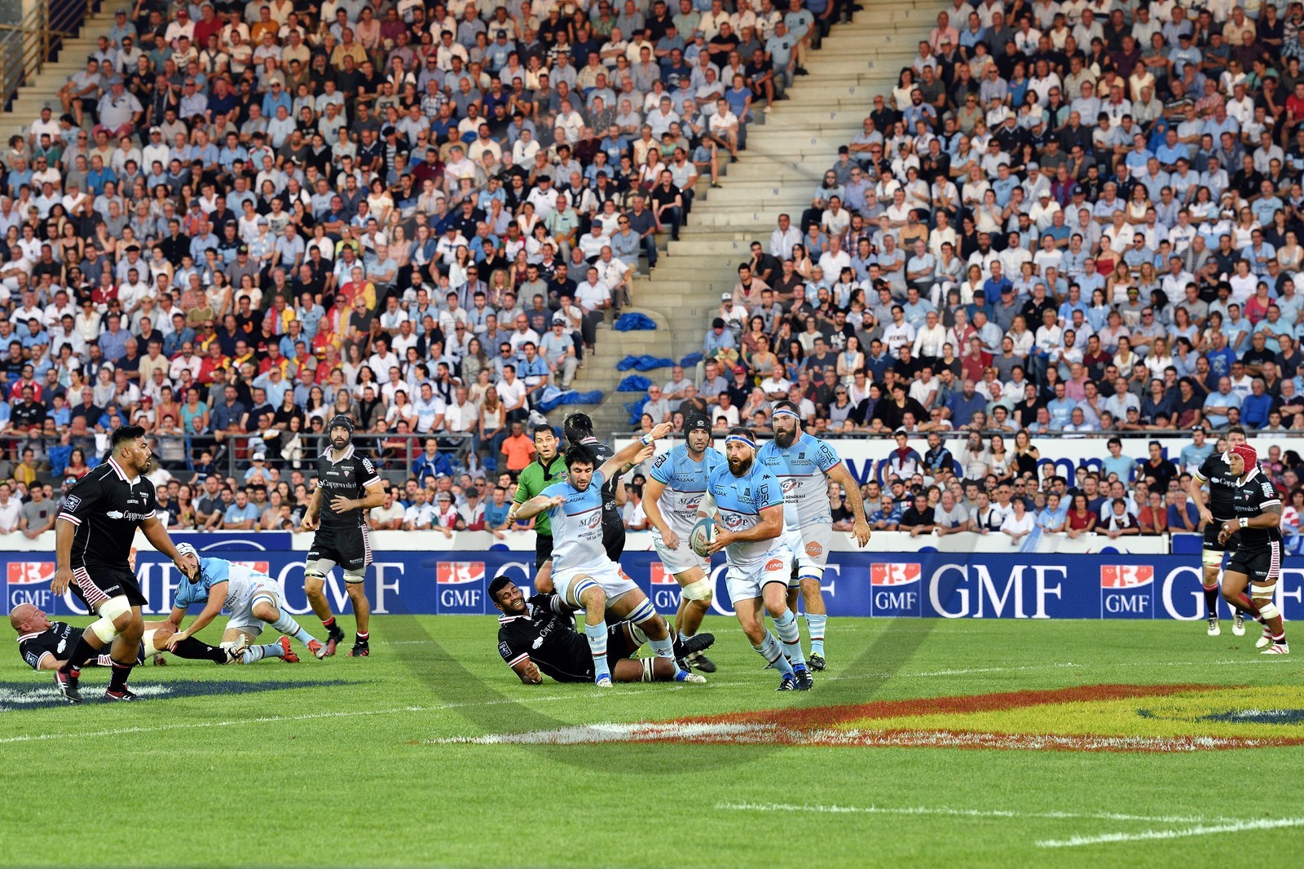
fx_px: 7242
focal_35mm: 200
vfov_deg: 6.9
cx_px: 652
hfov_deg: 10.3
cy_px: 434
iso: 800
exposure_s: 1/250
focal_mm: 200
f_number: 6.3
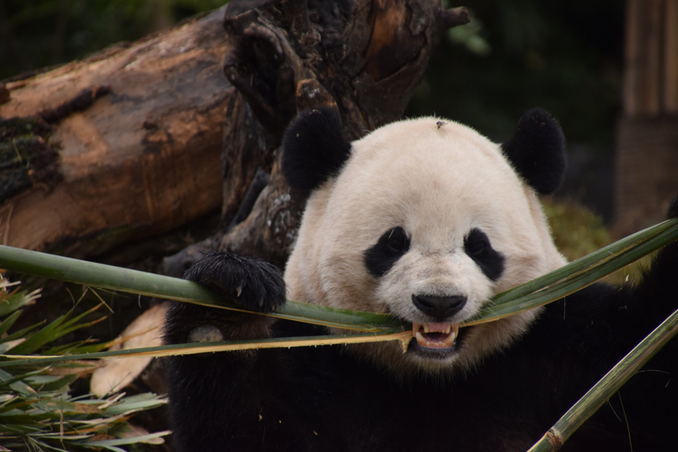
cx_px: 339
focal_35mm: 450
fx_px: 8474
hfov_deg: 4.6
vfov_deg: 3.1
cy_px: 226
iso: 800
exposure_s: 1/400
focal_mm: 300
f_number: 6.3
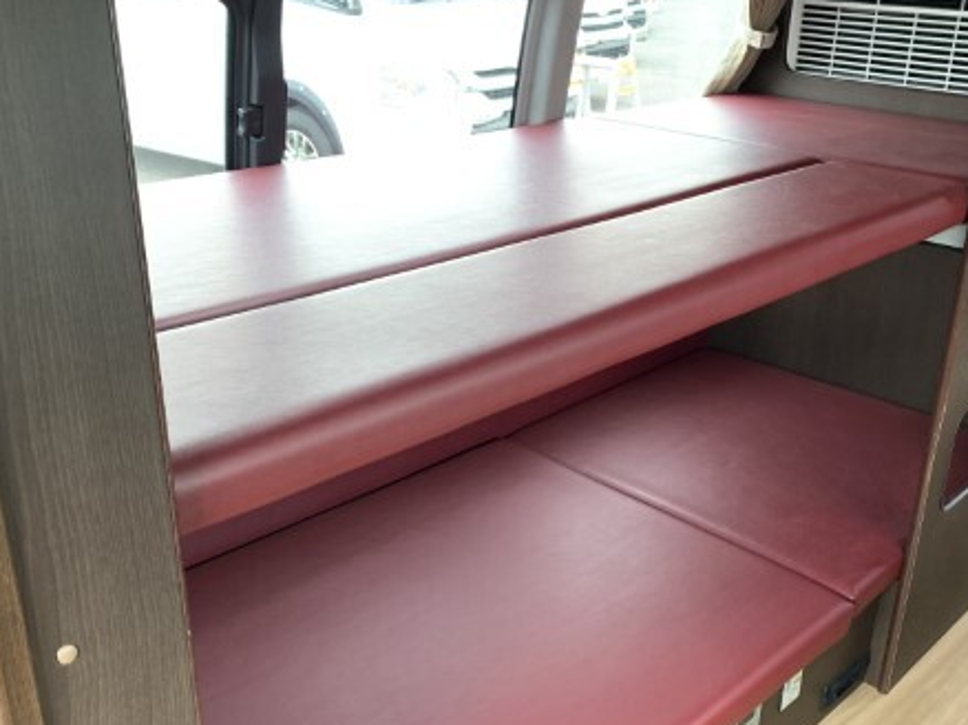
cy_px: 416
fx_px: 1062
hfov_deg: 48.9
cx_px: 530
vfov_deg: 37.6
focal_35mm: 38
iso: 320
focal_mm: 4.25
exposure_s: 1/60
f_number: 1.8
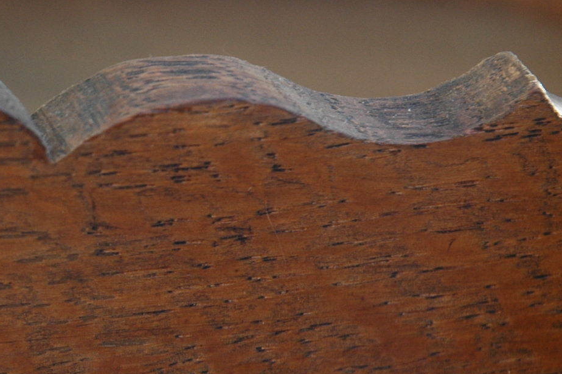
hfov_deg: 10.7
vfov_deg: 7.2
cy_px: 272
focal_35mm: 189
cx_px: -92
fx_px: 2947
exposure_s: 1/200
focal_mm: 52
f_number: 7.1
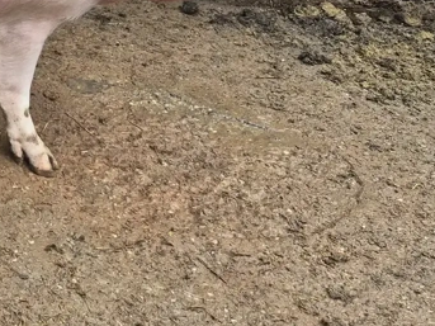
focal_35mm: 67
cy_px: -79
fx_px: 842
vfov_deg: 20.3
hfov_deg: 25.9
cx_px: -85
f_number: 1.8
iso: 50
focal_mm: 5.4
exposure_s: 1/180
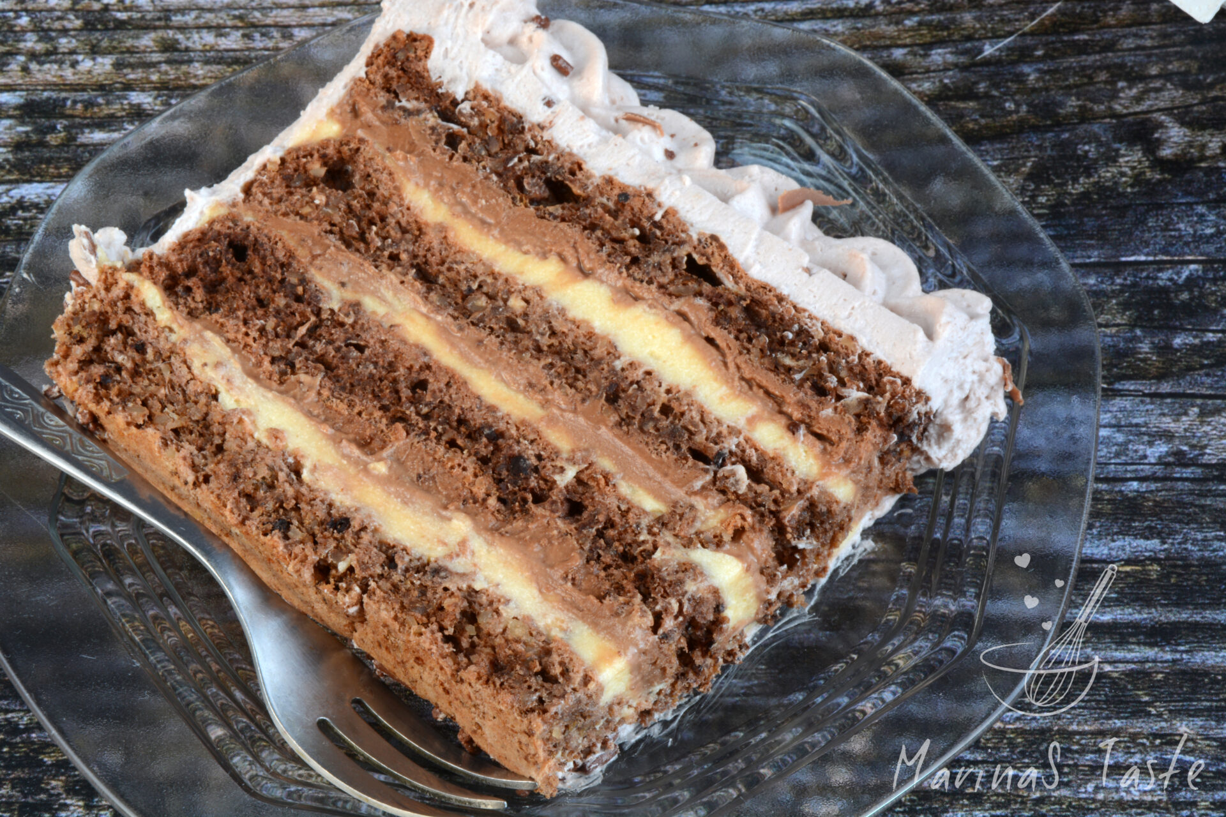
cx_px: 613
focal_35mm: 158
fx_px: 5363
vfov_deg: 8.7
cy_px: 408
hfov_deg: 13.0
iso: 100
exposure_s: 5
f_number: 22
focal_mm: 105
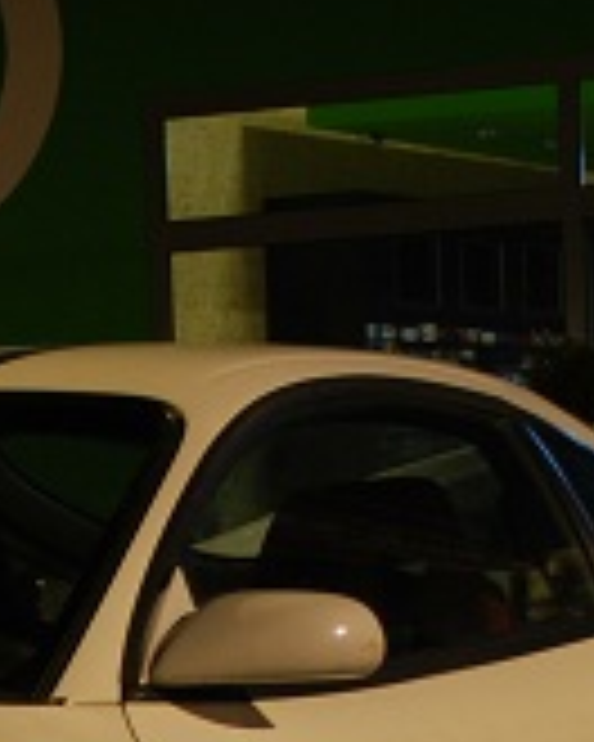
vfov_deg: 8.6
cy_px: 1095
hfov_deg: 6.9
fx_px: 4813
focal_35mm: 219
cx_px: -333
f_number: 5
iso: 200
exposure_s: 1/2.5
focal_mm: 32
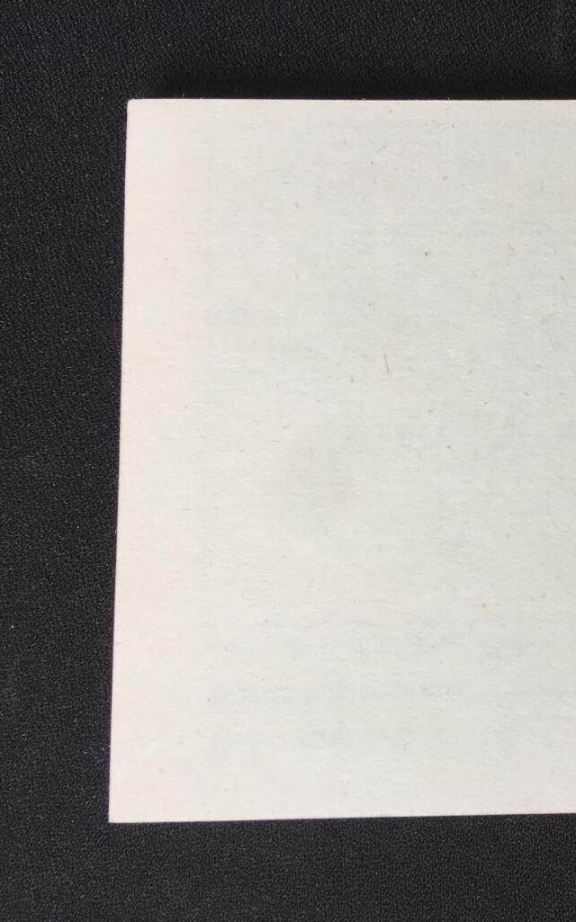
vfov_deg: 47.2
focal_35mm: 42
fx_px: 1056
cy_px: 453
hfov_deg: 28.3
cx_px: 600
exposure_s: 1/100
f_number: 2.2
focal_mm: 4.15
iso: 50
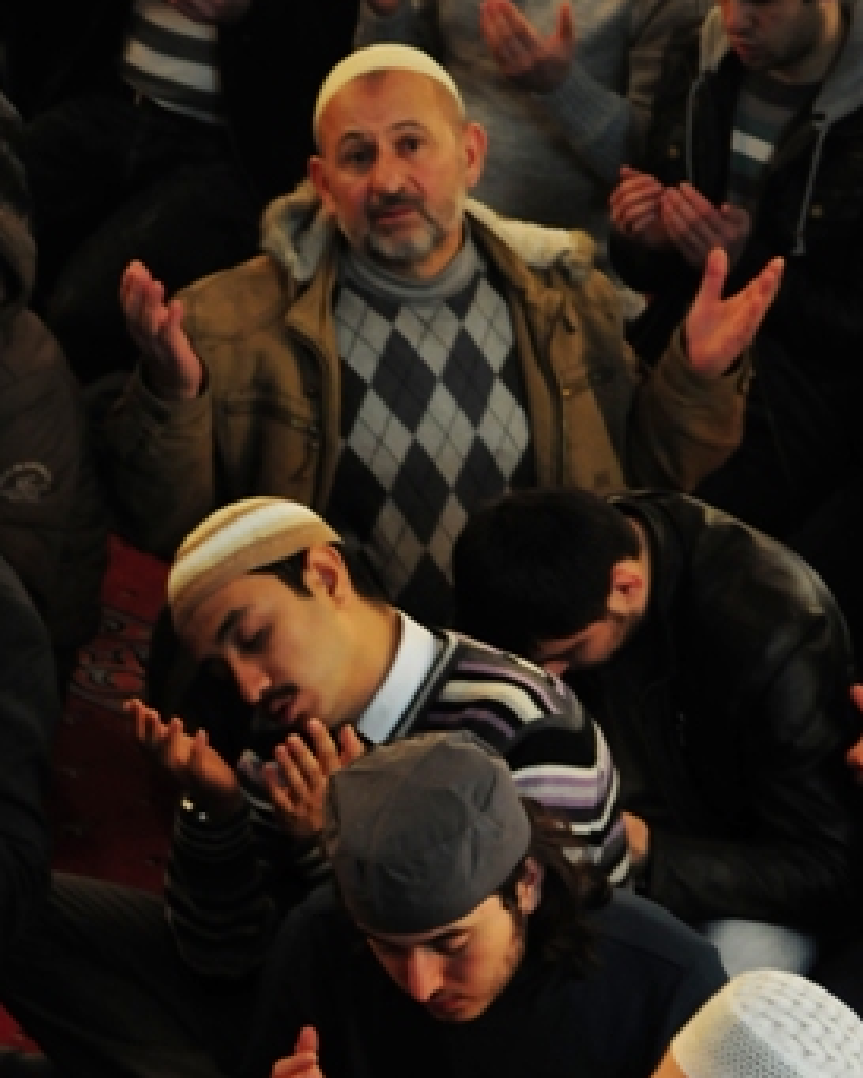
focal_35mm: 198
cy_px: 933
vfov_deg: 9.7
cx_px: 387
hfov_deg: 7.8
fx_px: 6315
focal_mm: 75
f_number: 5.6
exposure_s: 1/15
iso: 1000
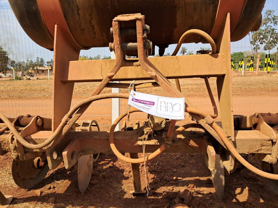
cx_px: 139
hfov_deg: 65.3
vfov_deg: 51.4
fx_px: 217
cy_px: 104
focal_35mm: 27
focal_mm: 4
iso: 50
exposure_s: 1/684
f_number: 1.8
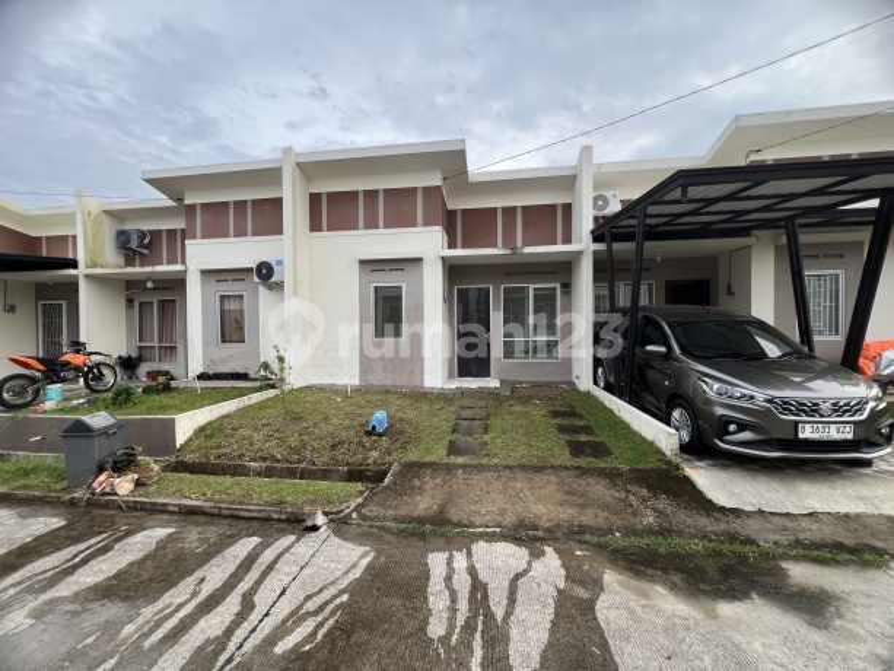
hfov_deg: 106.2
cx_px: 447
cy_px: 336
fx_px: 336
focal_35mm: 13
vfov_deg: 89.9
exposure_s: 1/99
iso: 80
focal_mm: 1.57
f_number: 1.8
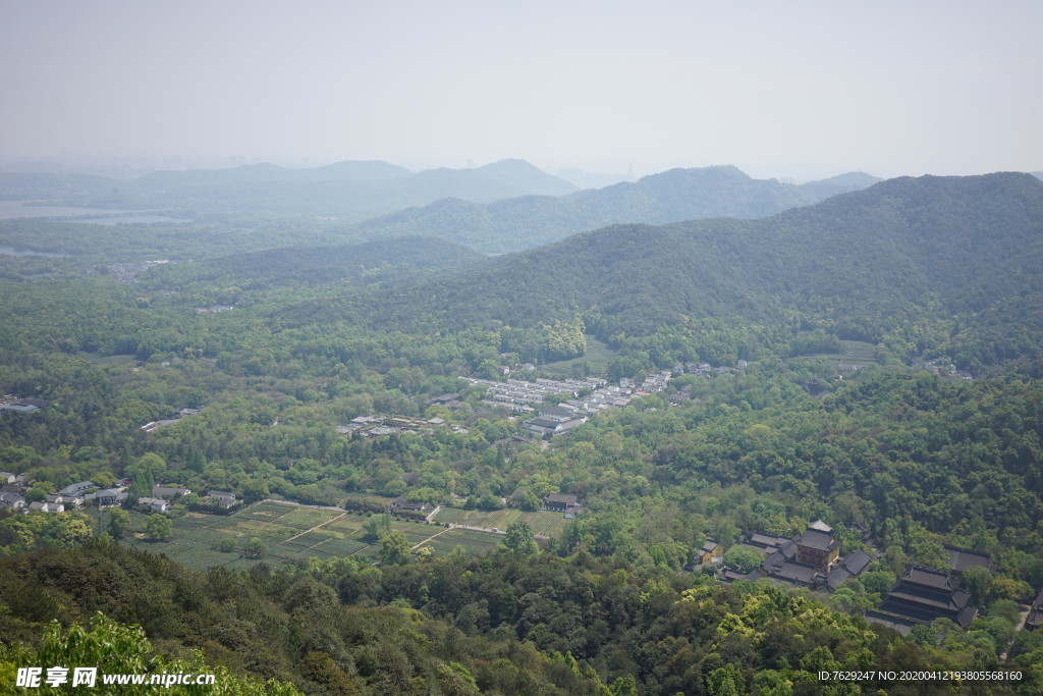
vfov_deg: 37.9
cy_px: 348
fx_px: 1014
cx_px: 522
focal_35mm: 35
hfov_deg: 54.4
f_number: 2.8
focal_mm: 35
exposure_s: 1/3200
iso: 200
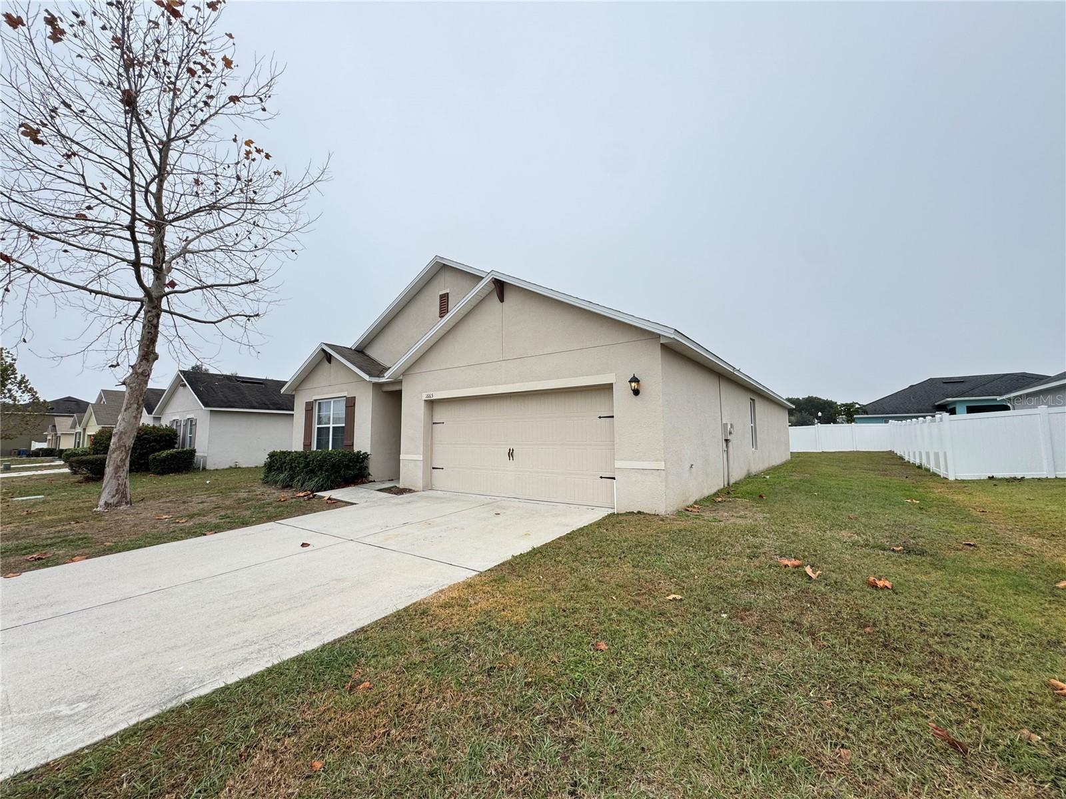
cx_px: 533
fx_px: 431
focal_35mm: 14
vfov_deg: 85.7
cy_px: 400
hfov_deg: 102.1
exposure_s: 1/944
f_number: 2.2
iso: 50
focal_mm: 2.22
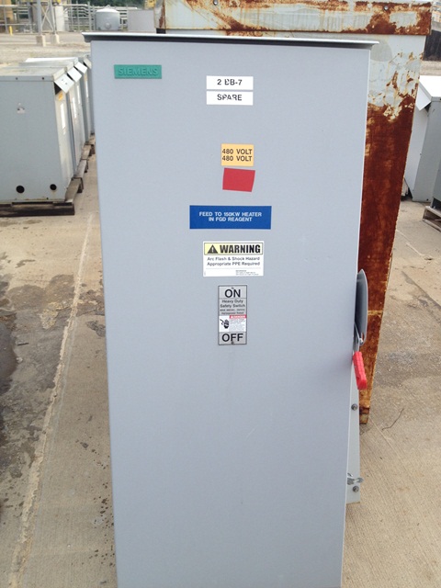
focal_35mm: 35
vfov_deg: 52.6
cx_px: 220
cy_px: 294
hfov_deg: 40.7
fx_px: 595
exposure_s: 1/274
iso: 50
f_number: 2.4
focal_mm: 4.28
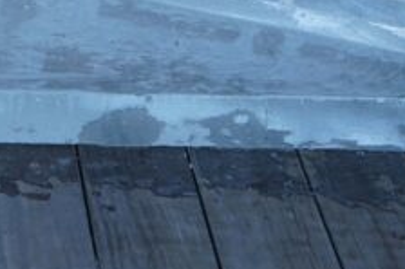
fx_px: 2158
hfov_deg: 10.5
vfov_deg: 6.8
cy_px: -315
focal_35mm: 192
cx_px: -123
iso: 100
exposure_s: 1/160
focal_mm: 42
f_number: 4.5
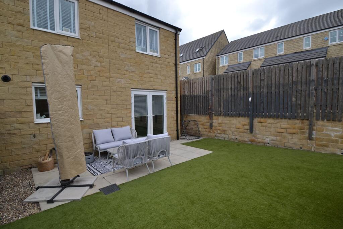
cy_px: 114
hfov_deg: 92.4
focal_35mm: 17
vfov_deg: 69.7
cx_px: 172
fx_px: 164
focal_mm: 11.5
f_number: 7.1
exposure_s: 1/200
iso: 100
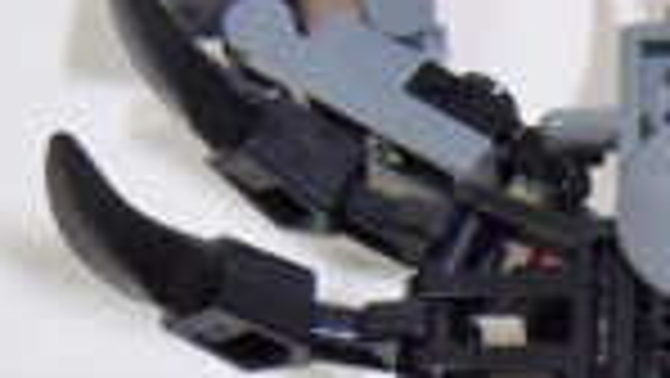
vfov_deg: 8.6
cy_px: 392
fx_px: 2489
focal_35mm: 140
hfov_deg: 14.9
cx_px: 742
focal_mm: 5.4
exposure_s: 1/15
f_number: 3.5
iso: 400
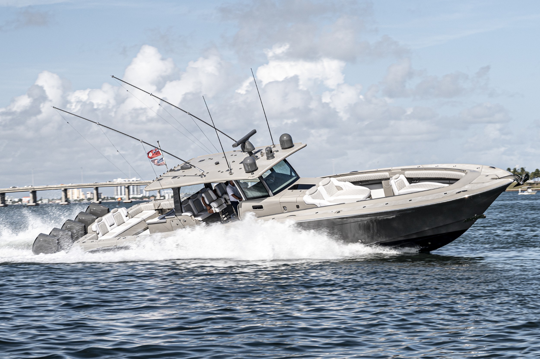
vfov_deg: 19.4
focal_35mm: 70
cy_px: 180
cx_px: 270
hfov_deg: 28.9
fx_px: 1049
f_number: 8
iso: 200
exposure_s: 1/200
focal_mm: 70
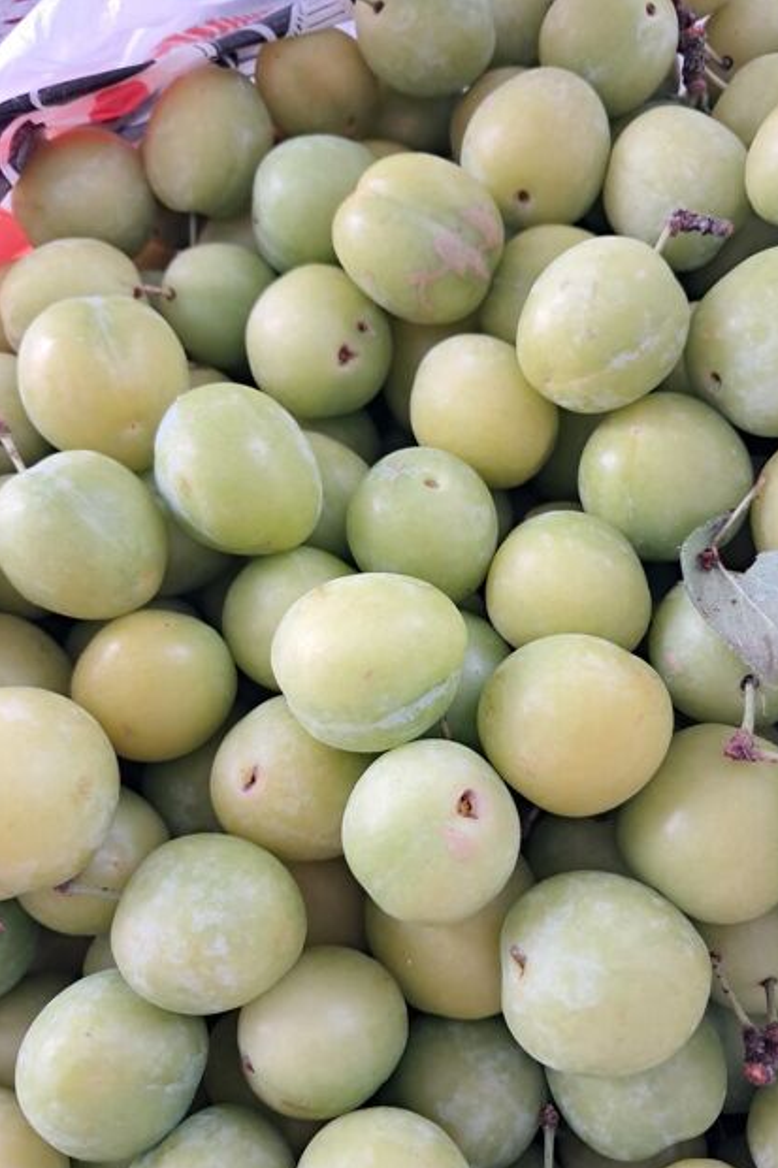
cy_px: 601
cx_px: 403
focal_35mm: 29
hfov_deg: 44.9
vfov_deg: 63.7
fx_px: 941
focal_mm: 4
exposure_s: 1/50
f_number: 1.8
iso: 125
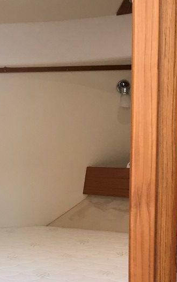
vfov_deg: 24.9
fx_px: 625
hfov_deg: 15.8
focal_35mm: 81
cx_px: -2
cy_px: 245
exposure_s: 1/33
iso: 32
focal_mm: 3.99
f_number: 1.8
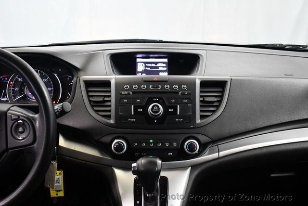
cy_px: 103
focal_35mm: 36
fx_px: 308
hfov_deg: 53.1
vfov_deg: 36.9
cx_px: 154
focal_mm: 18
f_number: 3.5
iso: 3200
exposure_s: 1/125
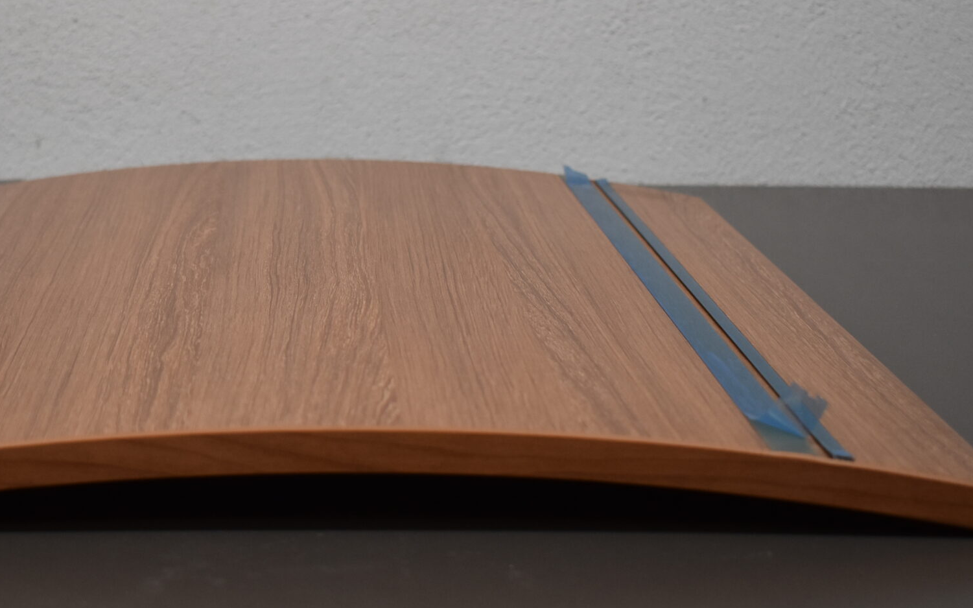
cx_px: 325
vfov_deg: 17.8
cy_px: 225
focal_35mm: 73
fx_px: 1936
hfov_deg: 28.0
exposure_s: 1/250
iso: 560
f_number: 4.2
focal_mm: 28
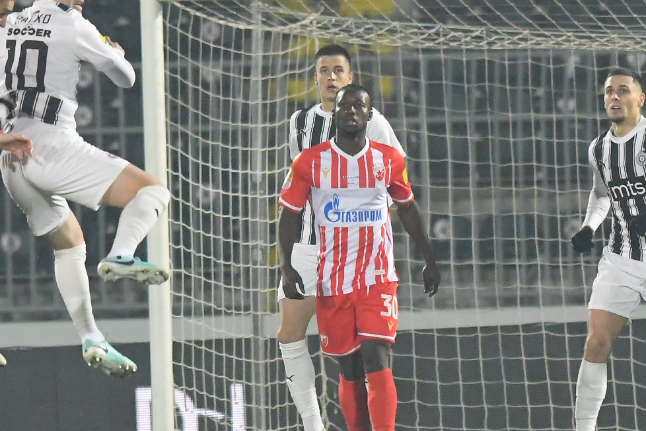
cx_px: 121
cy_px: 194
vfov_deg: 2.8
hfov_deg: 4.1
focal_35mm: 497
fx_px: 8918
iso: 6400
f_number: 4
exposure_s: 1/2000
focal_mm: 300
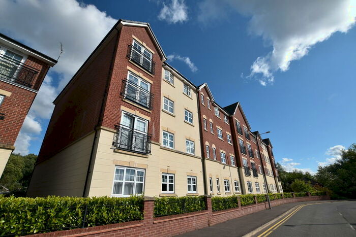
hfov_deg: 100.4
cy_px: 118
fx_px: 148
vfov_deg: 77.4
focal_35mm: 15
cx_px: 178
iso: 100
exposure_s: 1/320
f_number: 9
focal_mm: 10
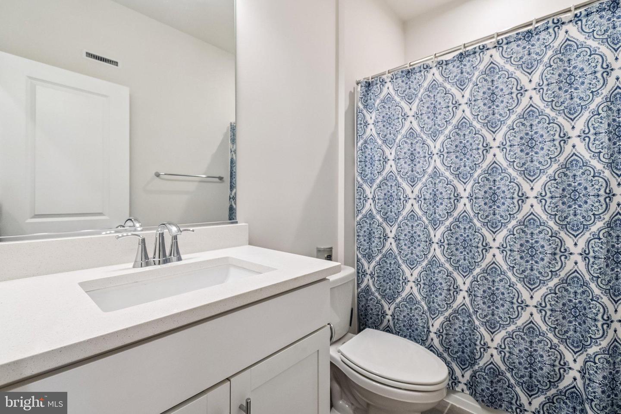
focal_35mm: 15
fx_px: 259
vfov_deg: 77.3
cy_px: 207
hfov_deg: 100.4
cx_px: 310
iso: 400
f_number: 5.6
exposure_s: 1/60
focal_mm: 10
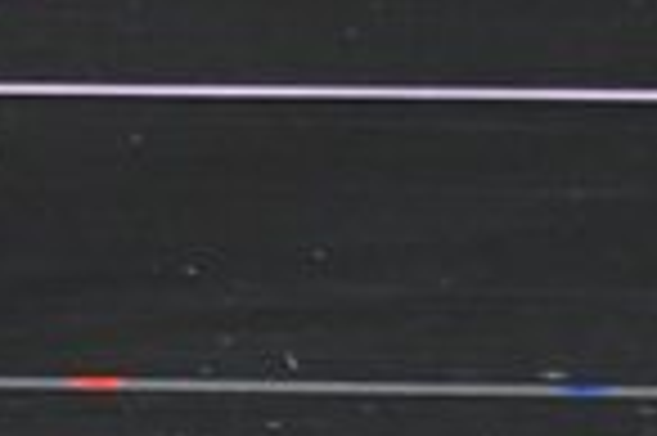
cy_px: -611
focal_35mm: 1826
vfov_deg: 0.8
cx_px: -227
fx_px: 33287
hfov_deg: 1.1
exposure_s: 1/400
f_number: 5.6
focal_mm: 230
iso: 4000
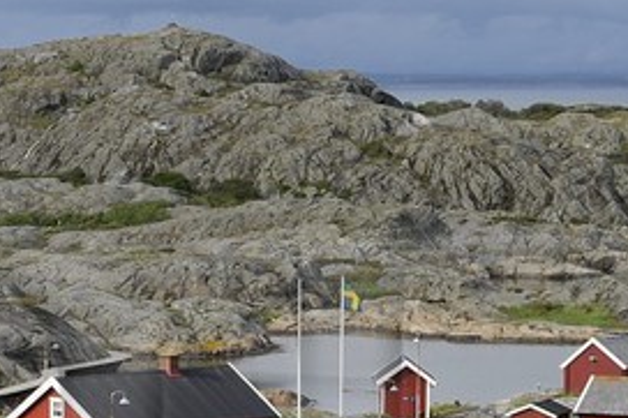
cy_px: 619
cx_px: 245
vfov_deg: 7.2
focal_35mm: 188
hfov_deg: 10.9
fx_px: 3277
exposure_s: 1/400
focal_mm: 32
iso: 200
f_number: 8
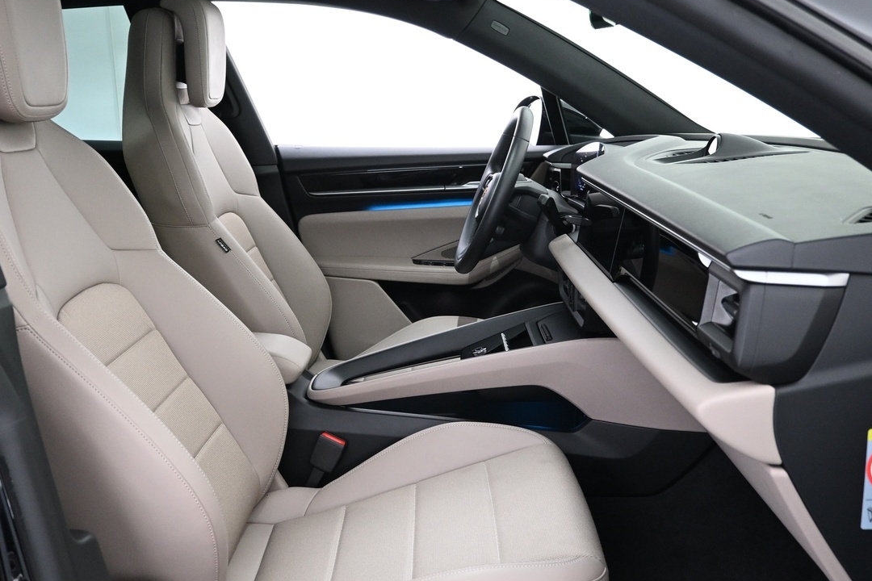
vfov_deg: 36.9
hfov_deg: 53.1
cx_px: 409
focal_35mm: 36
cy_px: 307
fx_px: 872
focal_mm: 16
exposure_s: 1/25
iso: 1600
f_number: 3.5
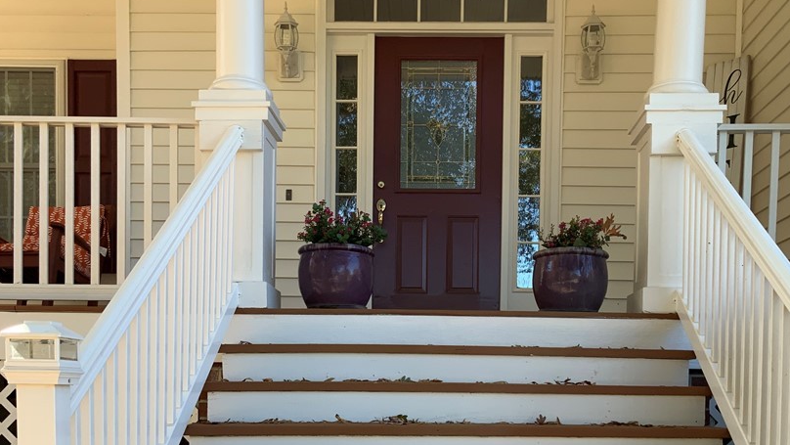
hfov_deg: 50.4
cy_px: 180
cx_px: 417
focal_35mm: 40
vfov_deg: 29.7
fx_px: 838
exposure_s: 1/173
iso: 16
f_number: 1.8
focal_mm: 3
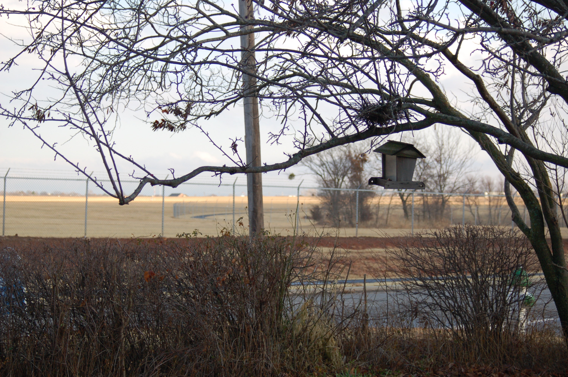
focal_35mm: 84
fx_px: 1324
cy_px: 188
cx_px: 284
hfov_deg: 24.2
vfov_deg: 16.2
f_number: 5.6
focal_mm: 56
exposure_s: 1/500
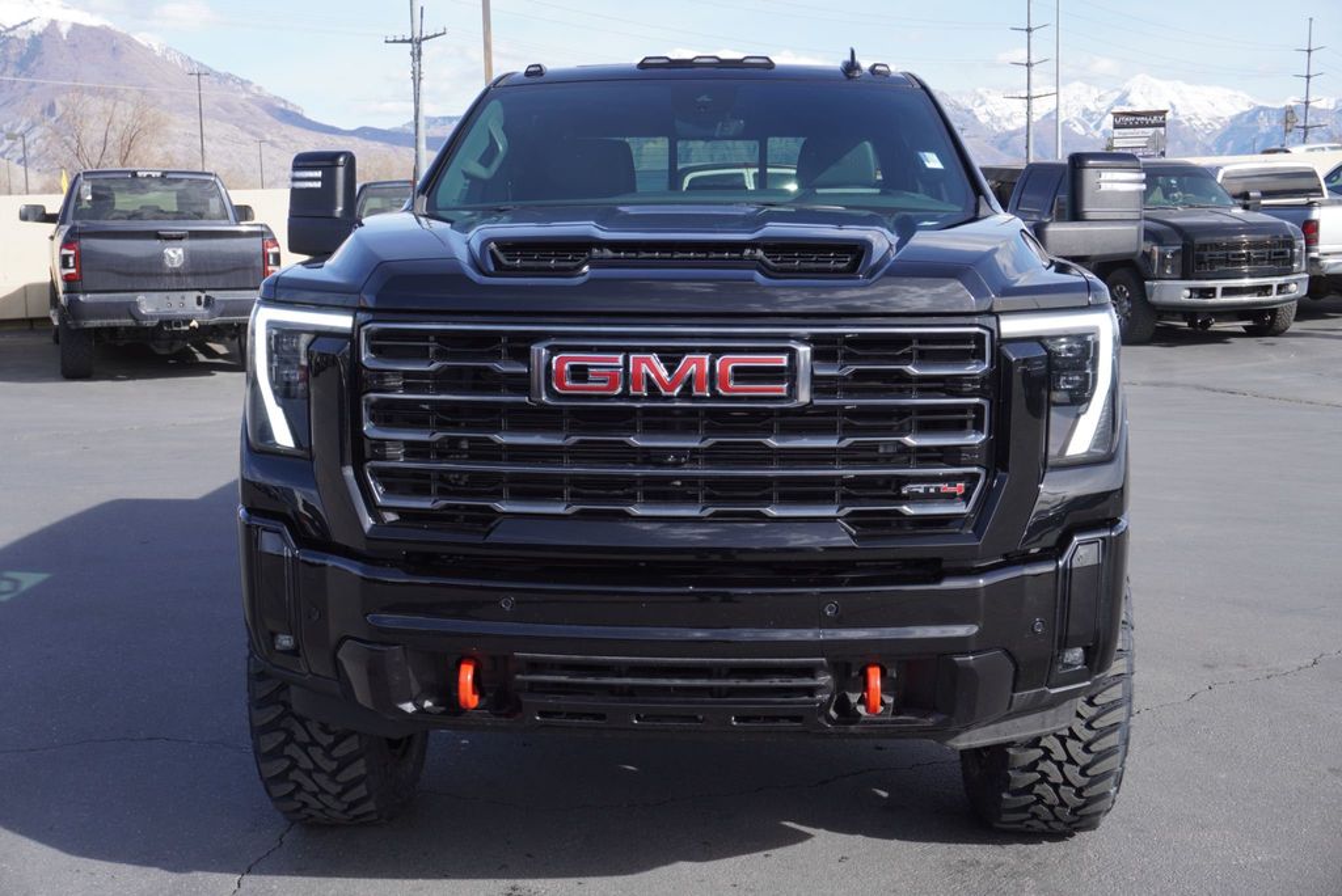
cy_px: 448
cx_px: 671
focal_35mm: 42
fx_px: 1566
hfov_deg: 46.4
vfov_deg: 31.9
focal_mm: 28
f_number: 8
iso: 100
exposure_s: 1/160
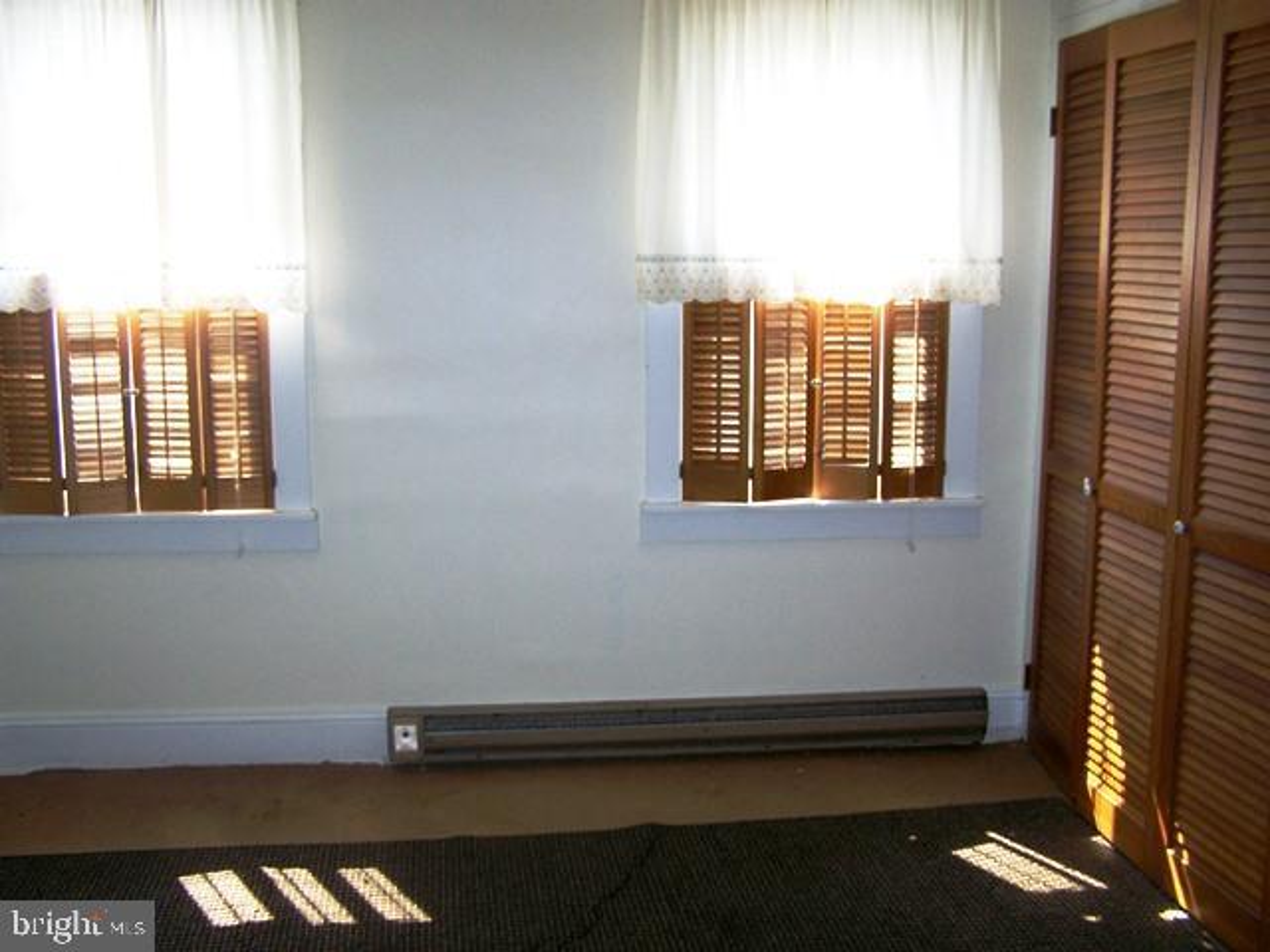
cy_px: 476
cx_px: 635
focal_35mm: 38
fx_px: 1394
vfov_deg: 37.7
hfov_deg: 49.0
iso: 160
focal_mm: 6.3
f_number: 2.8
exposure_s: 1/60
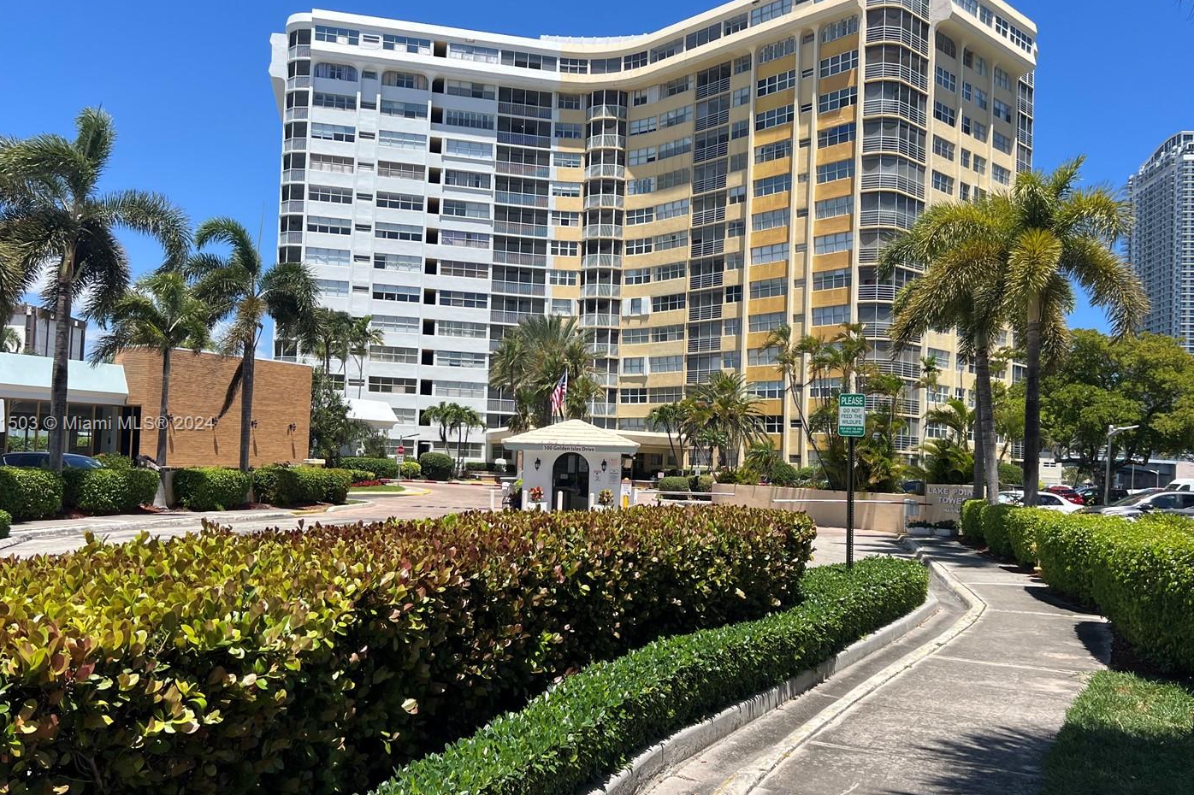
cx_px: 625
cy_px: 425
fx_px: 1028
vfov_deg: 42.3
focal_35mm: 31
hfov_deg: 60.3
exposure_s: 1/3831
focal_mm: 5.7
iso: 50
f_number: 1.5
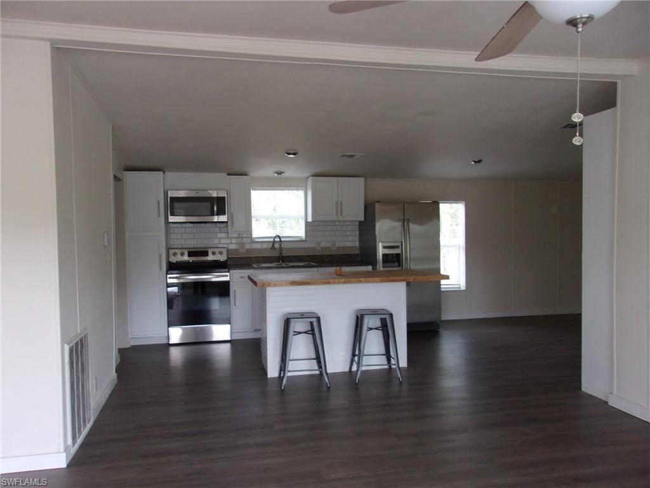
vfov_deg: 51.4
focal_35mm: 27
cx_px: 325
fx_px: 507
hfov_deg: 65.3
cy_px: 244
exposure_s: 1/52
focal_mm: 4.9
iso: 80
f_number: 3
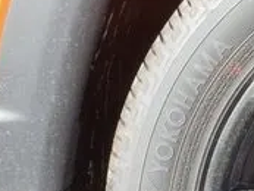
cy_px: 214
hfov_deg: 10.2
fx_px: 1358
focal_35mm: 185
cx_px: 430
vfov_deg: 8.0
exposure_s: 1/15
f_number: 18
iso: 200
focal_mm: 25
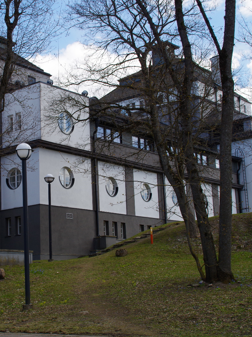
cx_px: 56
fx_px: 592
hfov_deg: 23.7
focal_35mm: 61
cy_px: 169
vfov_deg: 31.7
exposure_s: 1/125
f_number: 11
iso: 200
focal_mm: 28
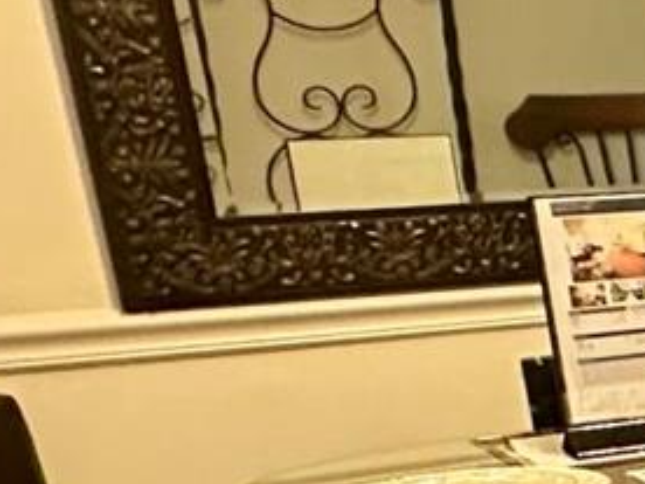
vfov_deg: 13.9
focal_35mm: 104
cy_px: 542
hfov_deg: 11.4
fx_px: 1938
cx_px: 1914
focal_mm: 2.22
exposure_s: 1/60
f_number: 2.2
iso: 500
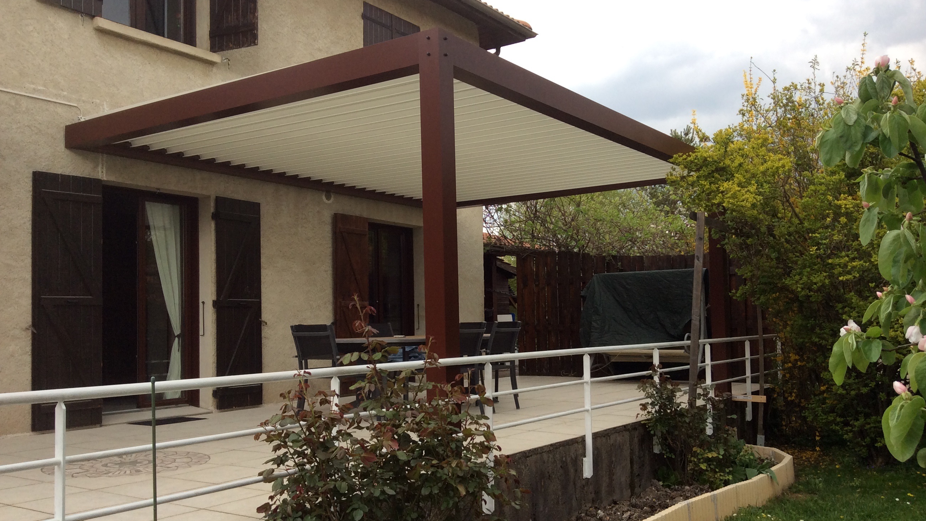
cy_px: 285
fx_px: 884
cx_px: 463
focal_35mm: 36
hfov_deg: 55.3
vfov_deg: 32.8
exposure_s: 1/259
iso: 32
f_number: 2.4
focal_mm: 3.3
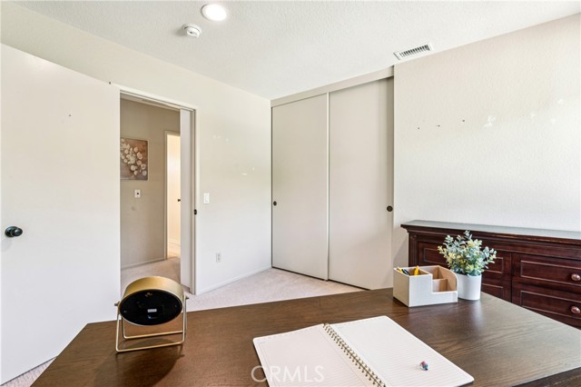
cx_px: 290
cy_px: 194
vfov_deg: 73.0
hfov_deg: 96.1
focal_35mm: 16
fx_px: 261
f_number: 13
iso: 100
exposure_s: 1/1.67
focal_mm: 16.2
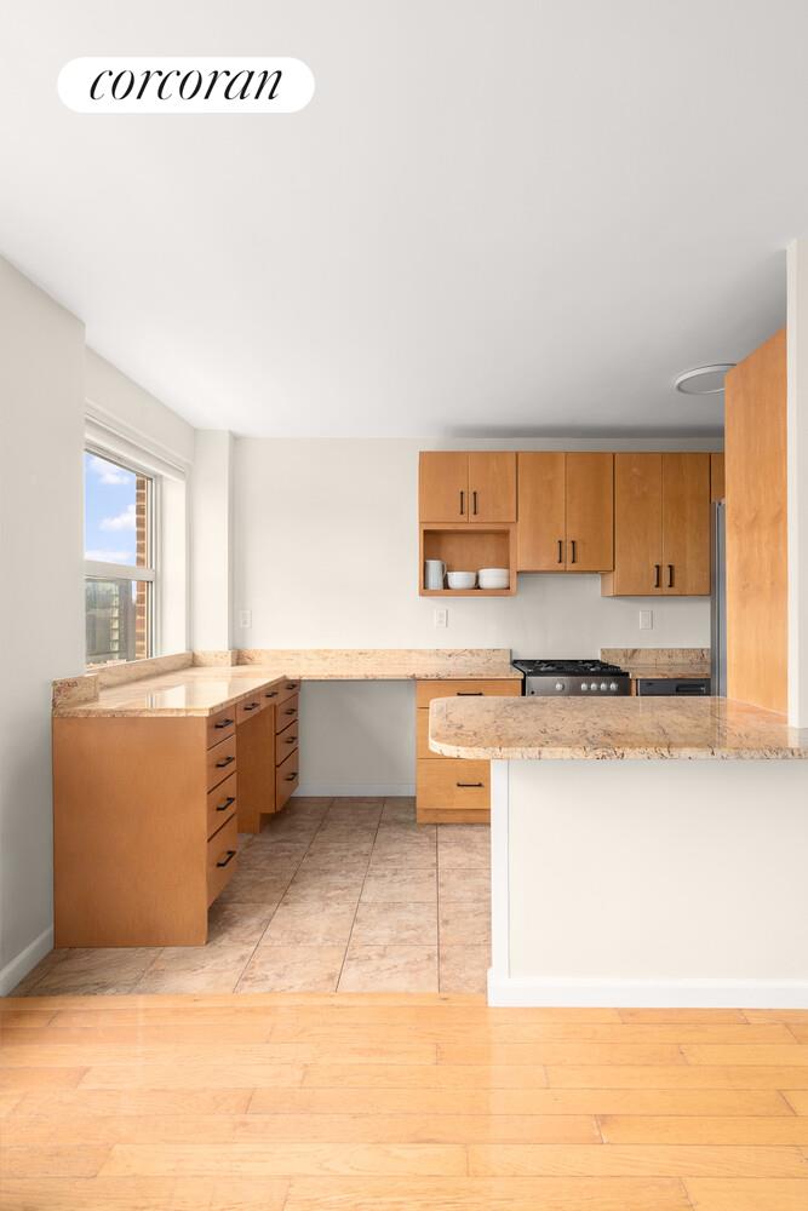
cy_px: 606
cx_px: 404
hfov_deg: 73.8
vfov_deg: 96.7
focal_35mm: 16
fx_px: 538
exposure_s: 1/5
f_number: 11
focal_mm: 16
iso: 500
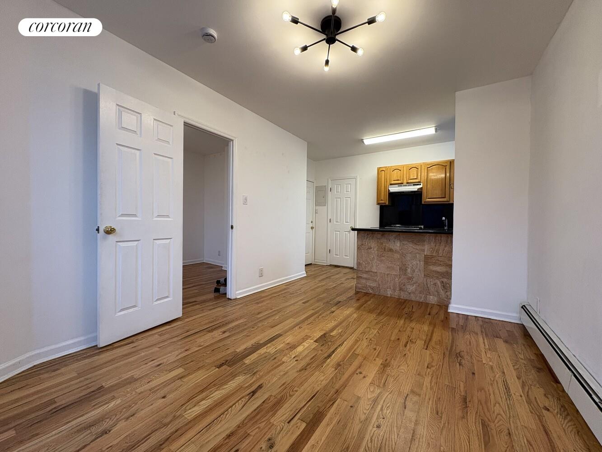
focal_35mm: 14
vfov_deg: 85.7
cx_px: 301
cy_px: 226
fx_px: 243
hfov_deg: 102.1
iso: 200
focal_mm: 2.22
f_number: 2.2
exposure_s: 1/120
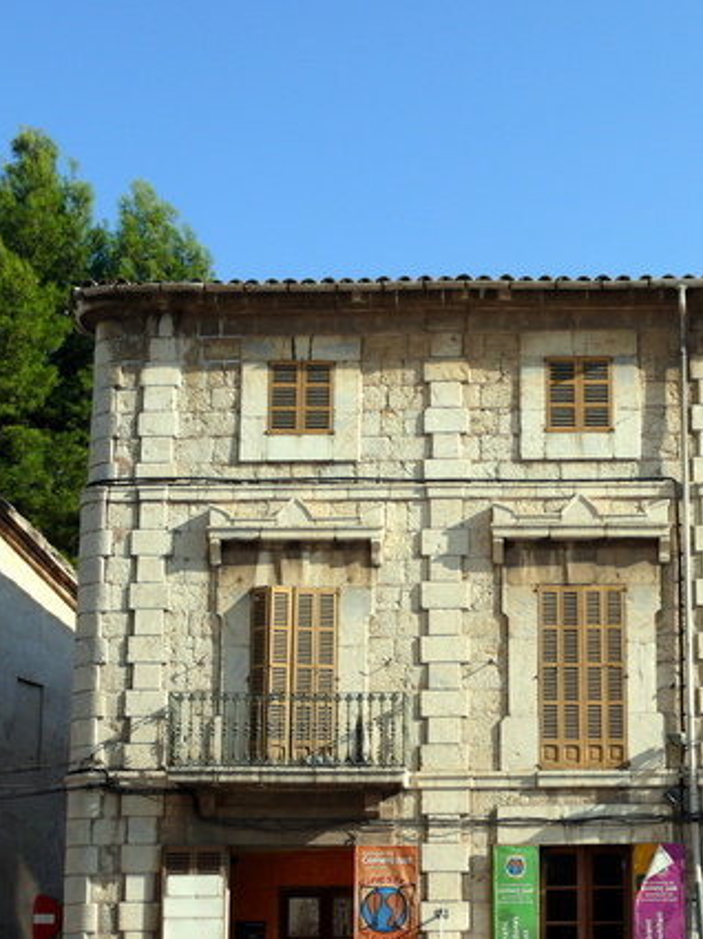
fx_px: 1763
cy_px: 643
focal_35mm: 65
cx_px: 442
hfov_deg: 22.5
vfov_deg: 29.6
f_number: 5.6
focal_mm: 9.6
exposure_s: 1/500
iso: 100
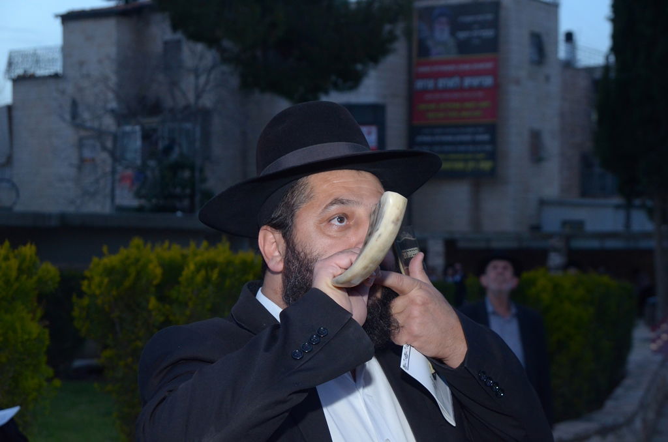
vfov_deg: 27.9
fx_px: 889
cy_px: 221
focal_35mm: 48
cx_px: 334
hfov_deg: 41.2
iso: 1000
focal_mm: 32
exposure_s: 1/125
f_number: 6.3
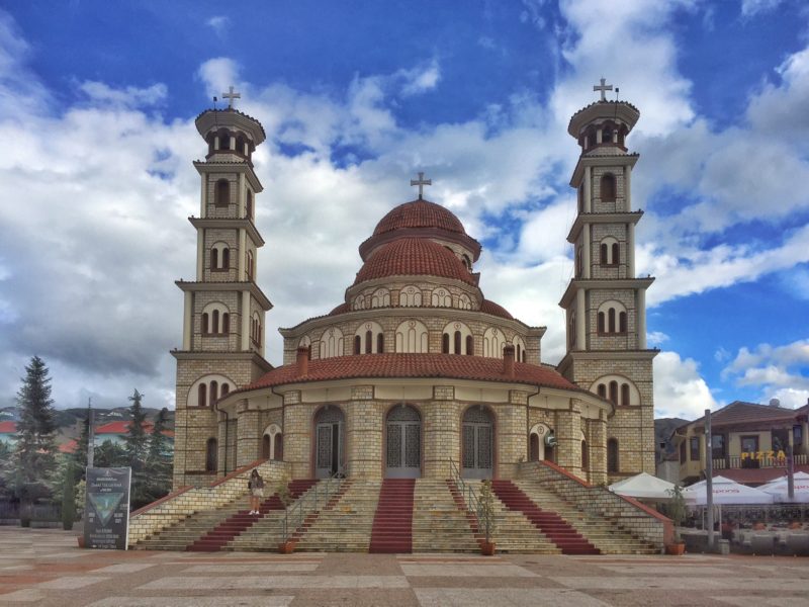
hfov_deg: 61.7
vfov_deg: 48.2
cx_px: 404
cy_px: 304
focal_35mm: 29
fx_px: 678
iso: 32
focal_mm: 4.15
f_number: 2.2
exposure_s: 1/2475
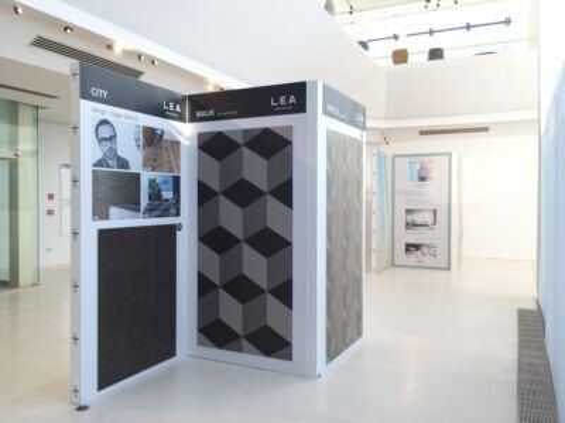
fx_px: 473
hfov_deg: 61.7
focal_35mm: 29
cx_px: 282
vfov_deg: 48.2
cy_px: 212
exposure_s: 1/50
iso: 40
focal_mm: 4.15
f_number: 2.2
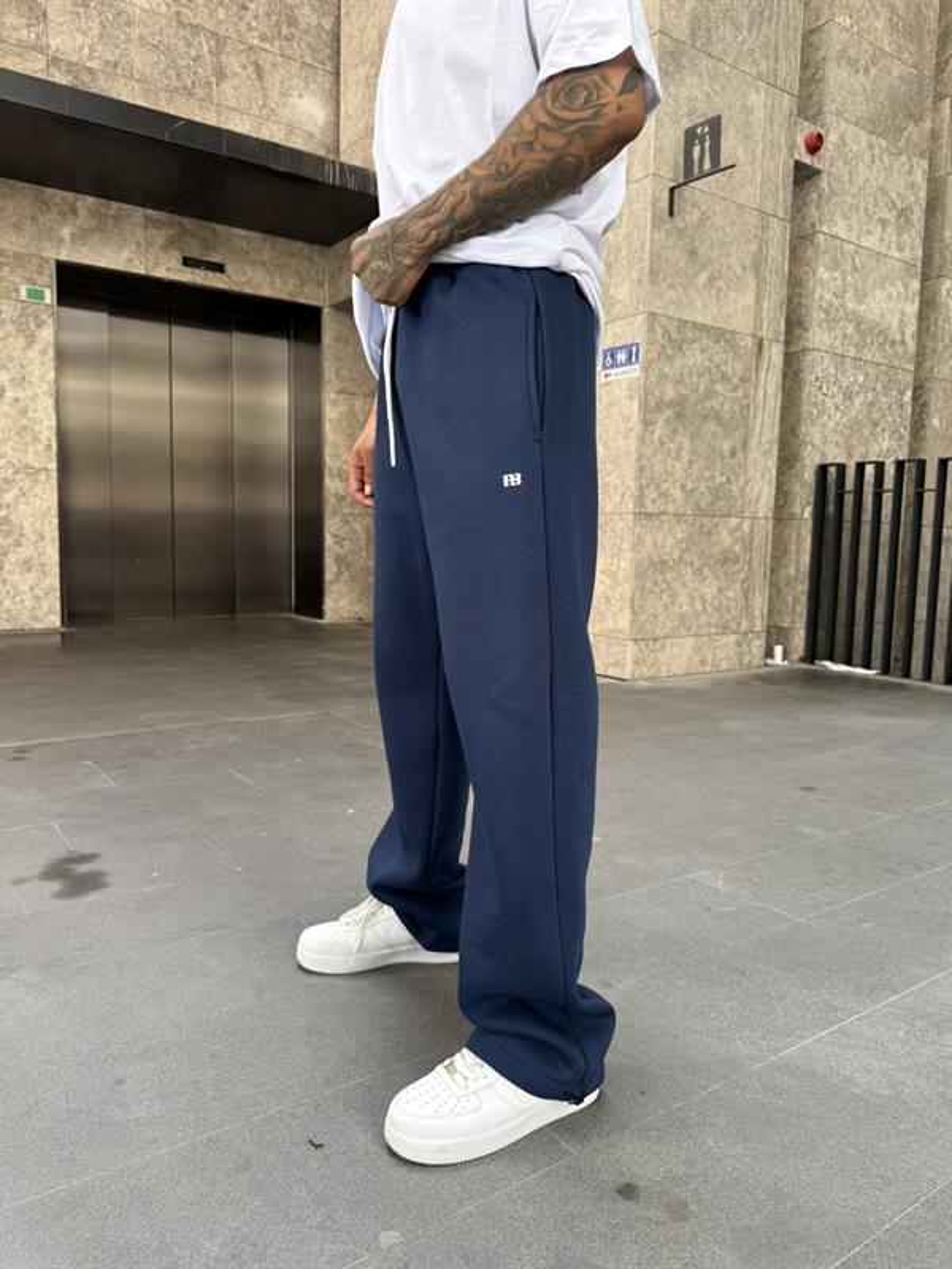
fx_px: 880
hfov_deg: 56.8
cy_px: 634
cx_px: 476
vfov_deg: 71.6
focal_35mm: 24
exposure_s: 1/137
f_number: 1.78
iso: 80
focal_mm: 6.76
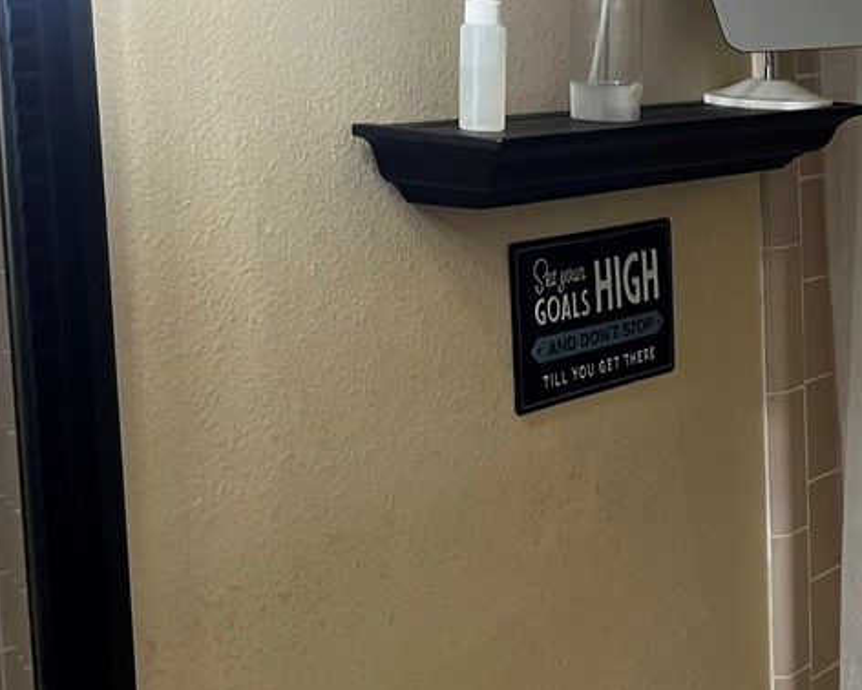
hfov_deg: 19.2
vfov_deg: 17.9
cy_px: 276
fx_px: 2195
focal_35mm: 86
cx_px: 1330
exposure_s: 1/120
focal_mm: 5.1
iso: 100
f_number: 1.6
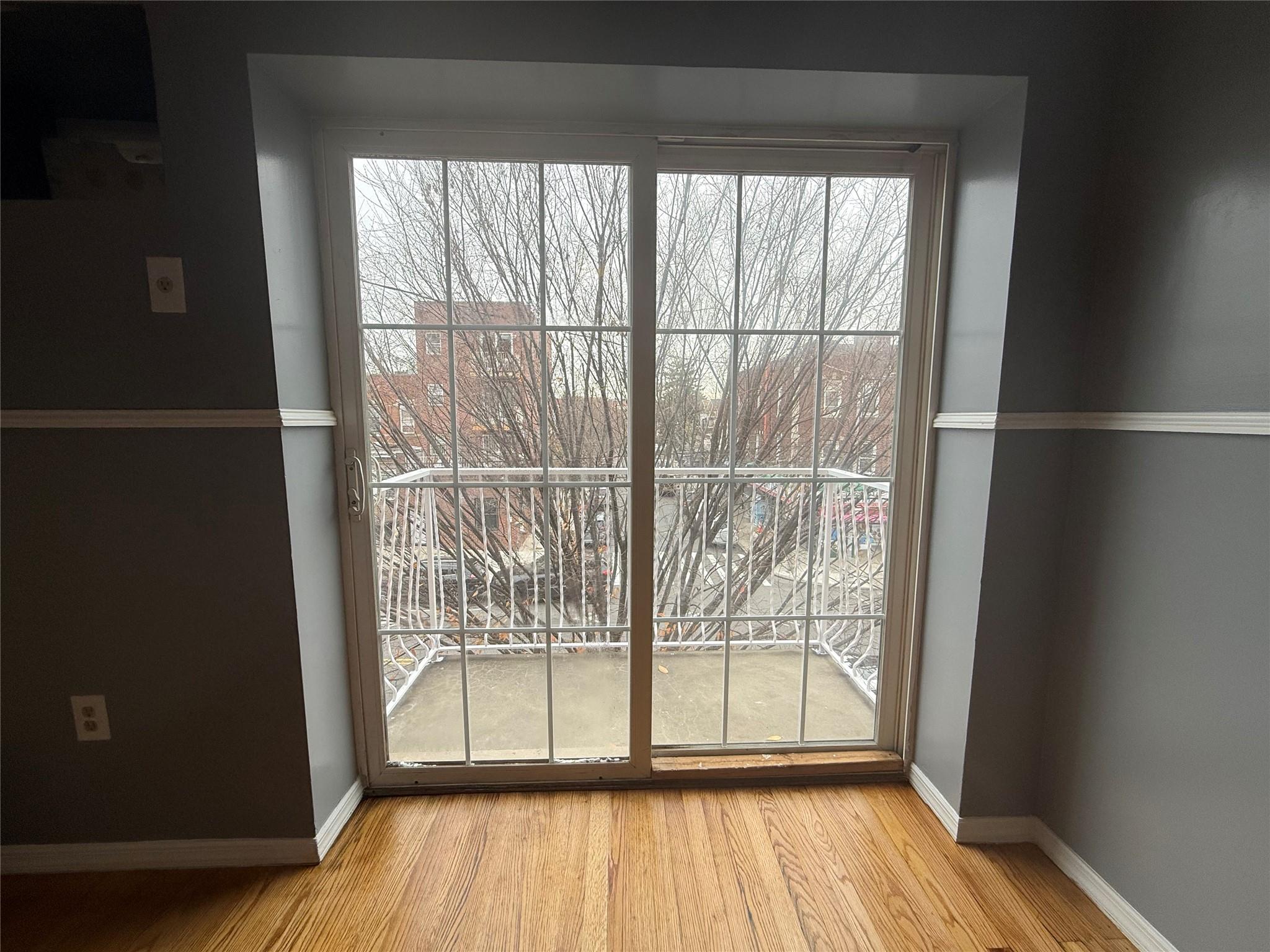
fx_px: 514
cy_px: 476
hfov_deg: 102.1
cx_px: 635
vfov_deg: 85.7
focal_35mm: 14
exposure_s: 1/255
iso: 50
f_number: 2.2
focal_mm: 2.22
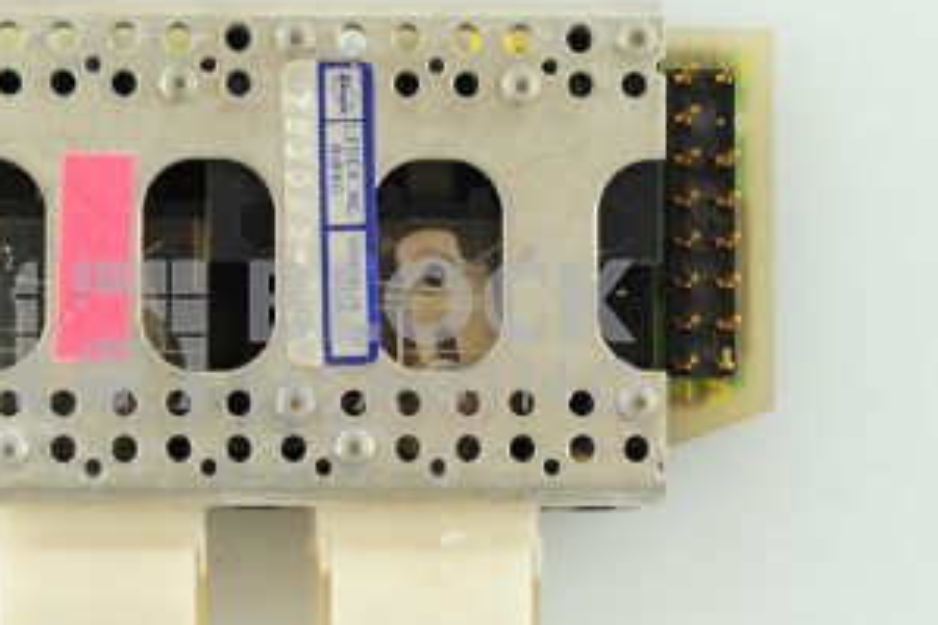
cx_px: 328
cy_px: 336
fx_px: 6253
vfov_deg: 5.7
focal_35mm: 240
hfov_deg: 8.6
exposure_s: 1/125
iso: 1600
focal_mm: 120
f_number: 13
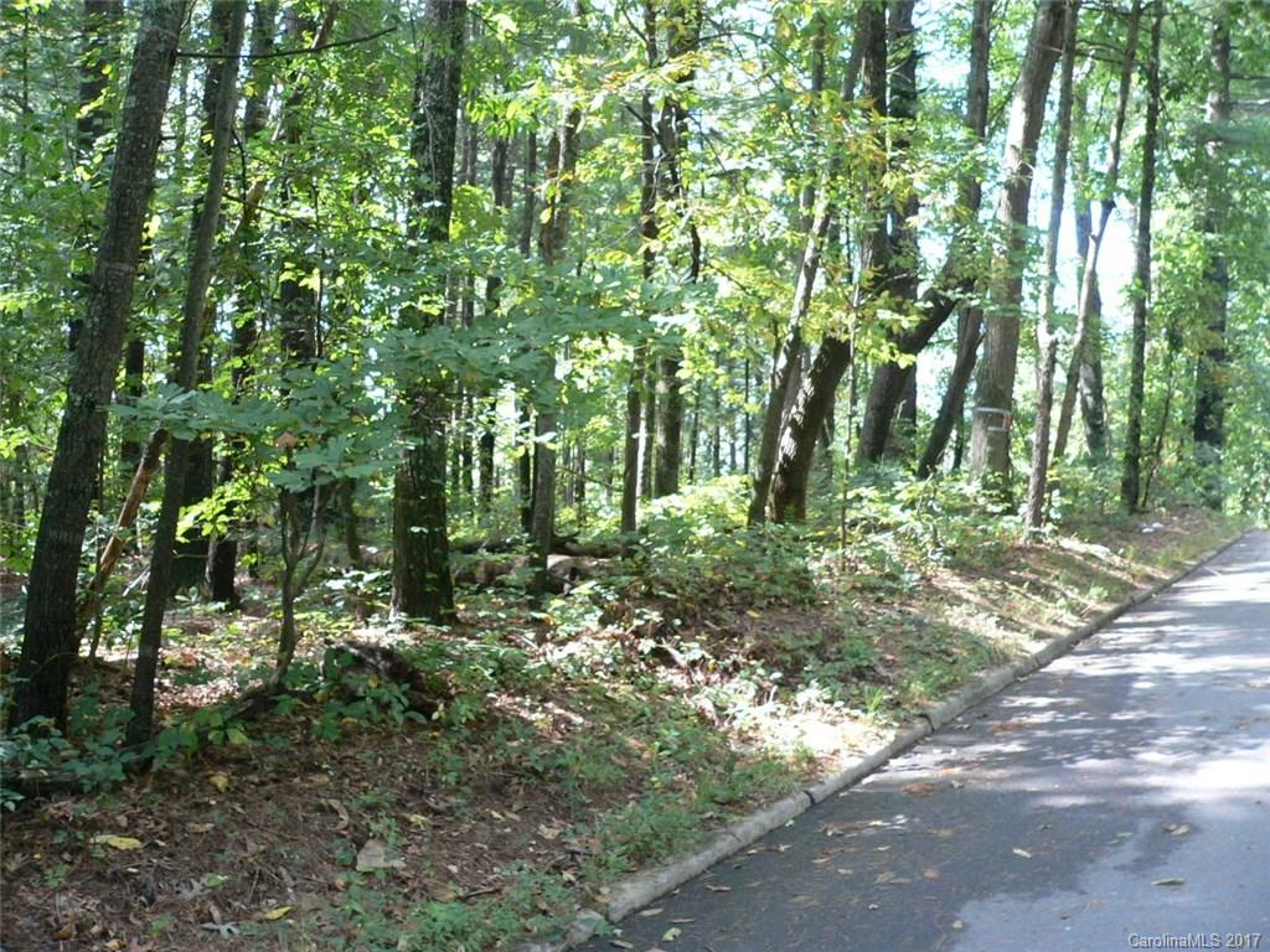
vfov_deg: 39.7
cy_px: 476
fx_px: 1321
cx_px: 635
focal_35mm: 36
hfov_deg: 51.4
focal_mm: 6
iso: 200
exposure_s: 1/50
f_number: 2.8
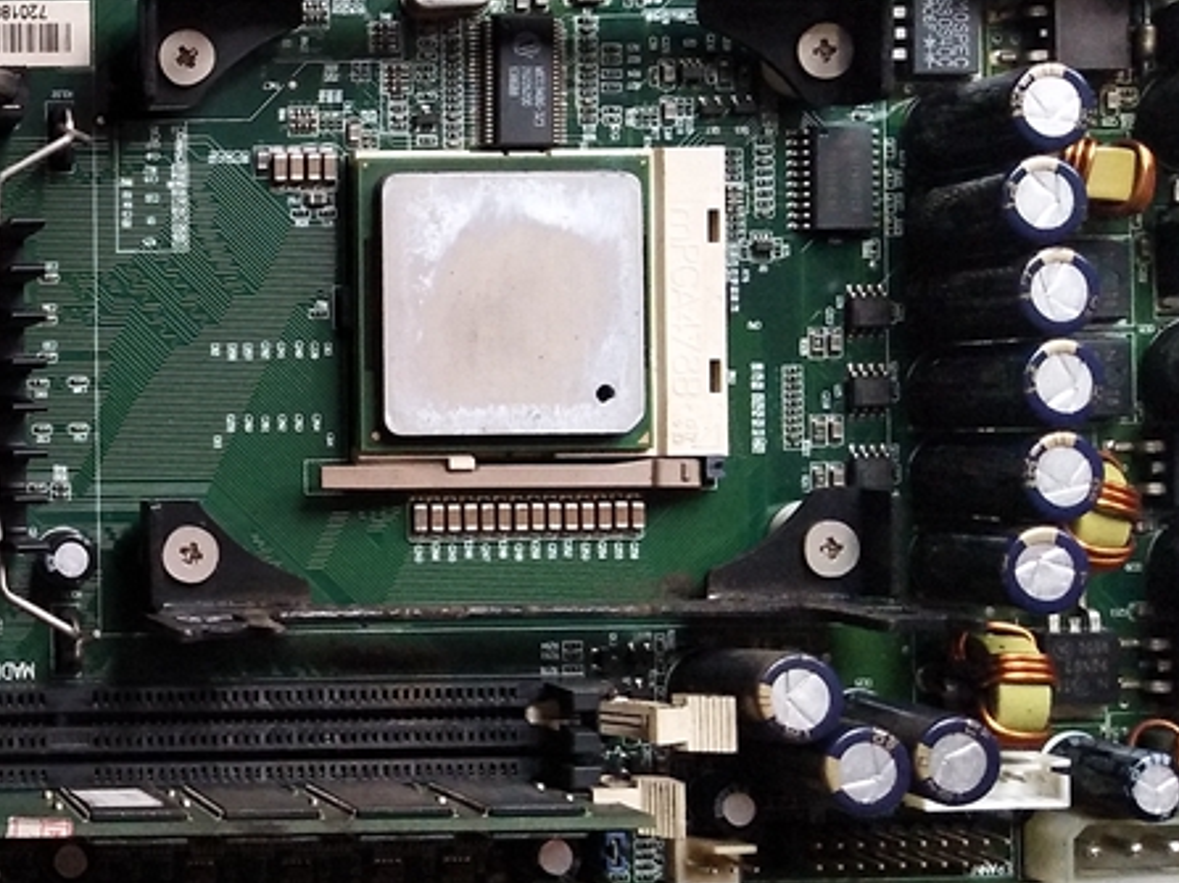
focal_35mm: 67
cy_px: 419
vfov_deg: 21.9
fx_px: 2281
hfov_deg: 26.2
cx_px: -190
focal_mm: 3.88
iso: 400
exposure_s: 1/33.3
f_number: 2
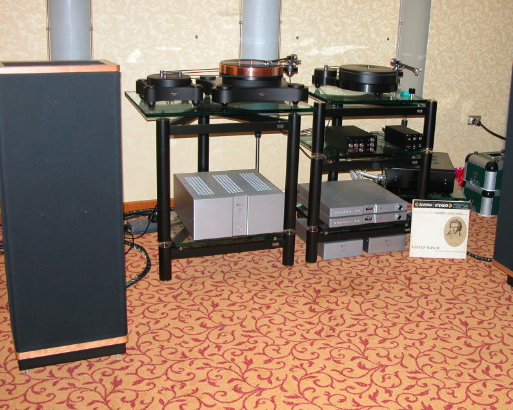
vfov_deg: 34.1
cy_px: 192
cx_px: 305
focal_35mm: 44
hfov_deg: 41.8
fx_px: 668
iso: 200
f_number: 2.8
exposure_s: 1/60
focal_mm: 8.9
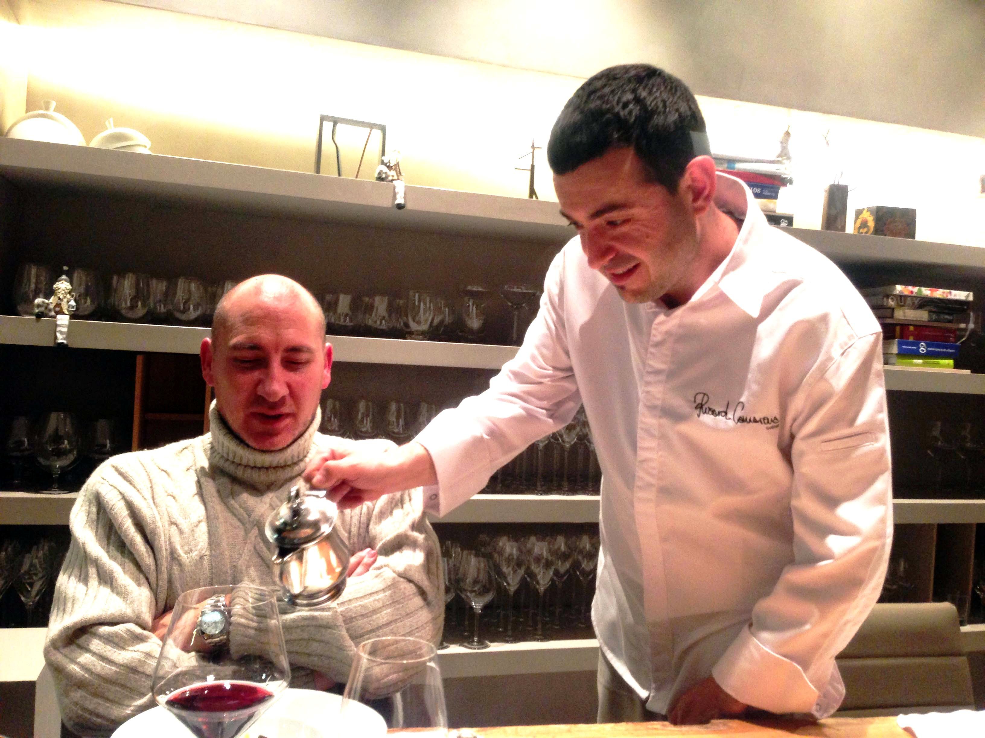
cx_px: 492
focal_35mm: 33
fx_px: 939
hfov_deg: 55.4
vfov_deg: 42.9
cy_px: 369
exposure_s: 1/20
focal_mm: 4.13
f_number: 2.4
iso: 160
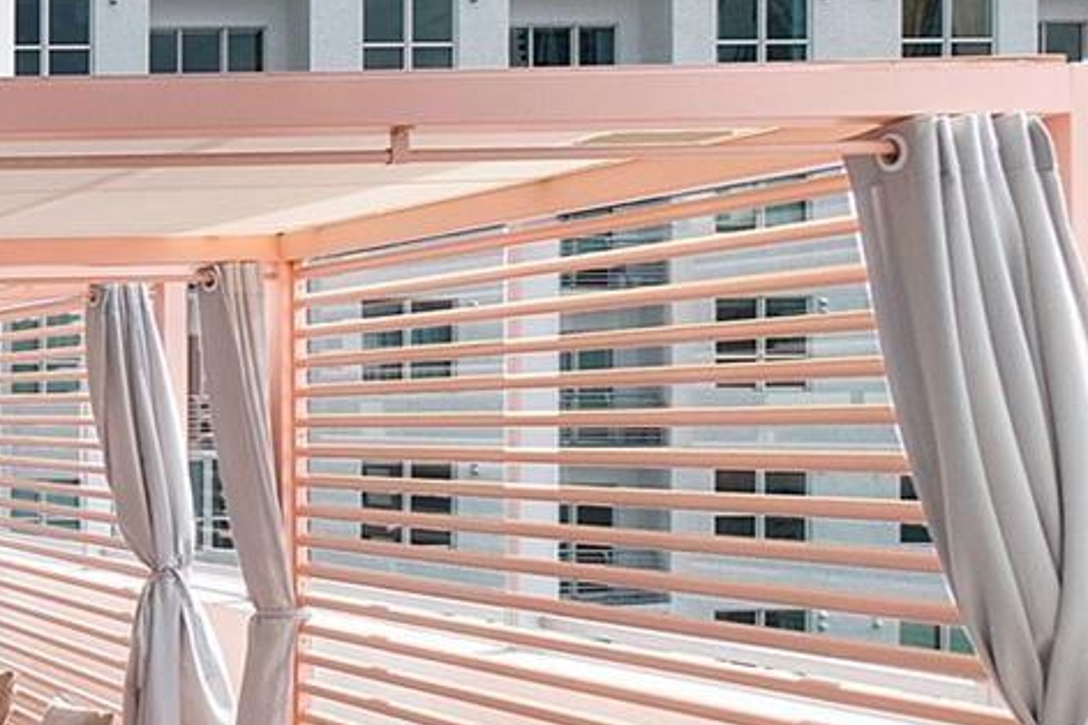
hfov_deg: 25.6
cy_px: 453
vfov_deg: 26.4
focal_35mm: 51
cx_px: -649
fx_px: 1541
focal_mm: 10
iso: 160
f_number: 10
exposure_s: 1/500
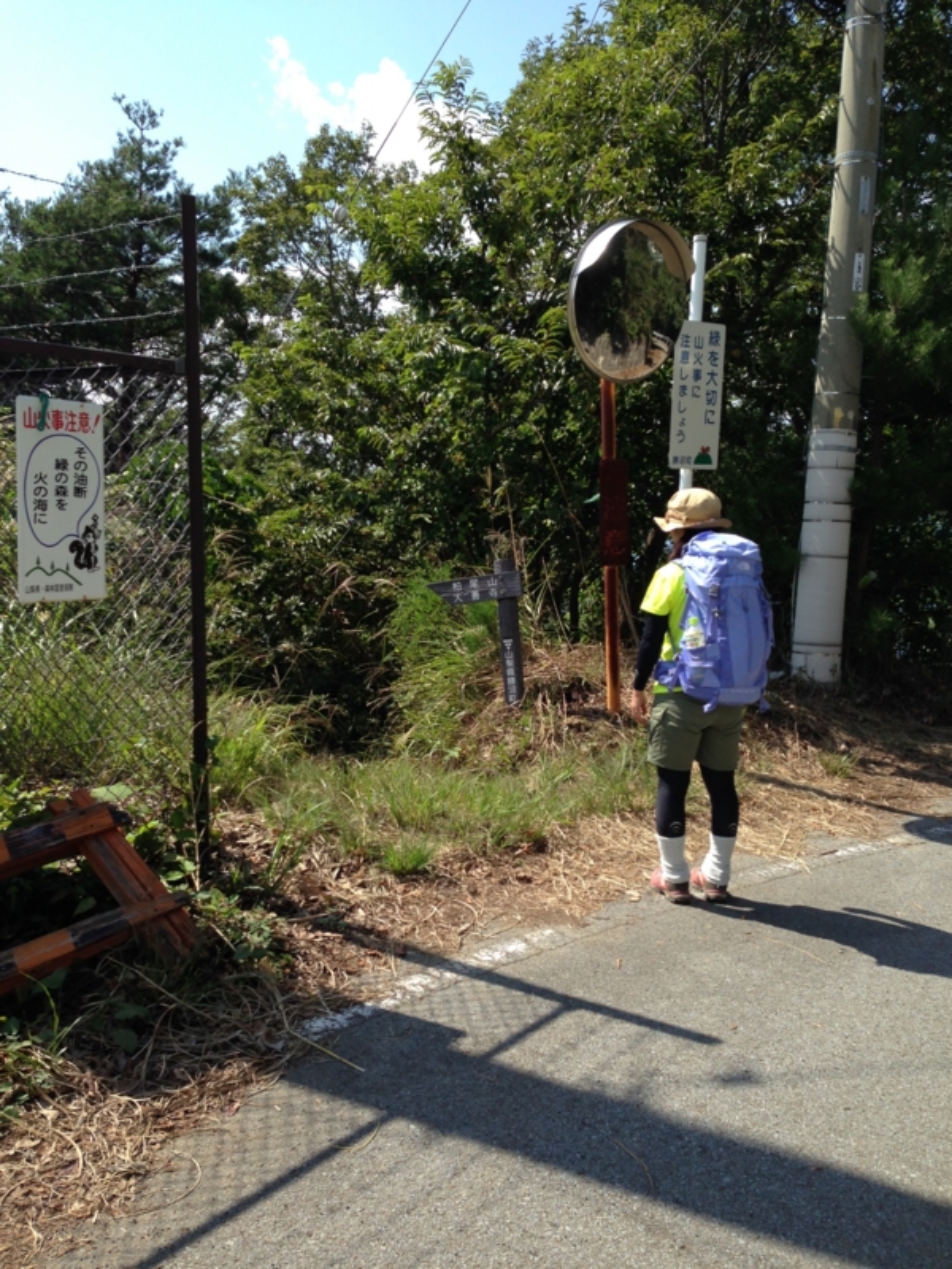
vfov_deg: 55.4
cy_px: 634
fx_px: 1210
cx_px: 476
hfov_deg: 42.9
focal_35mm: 33
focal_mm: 4.12
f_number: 2.4
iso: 50
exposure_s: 1/985
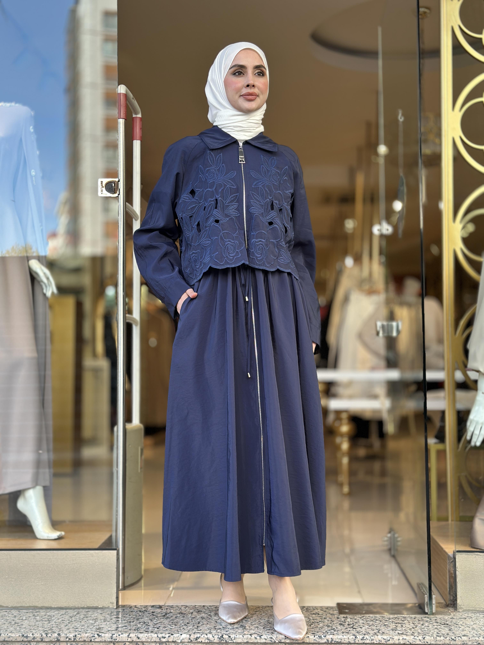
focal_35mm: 48
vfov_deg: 39.7
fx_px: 895
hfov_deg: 30.3
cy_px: 322
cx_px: 242
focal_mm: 6.86
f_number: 1.78
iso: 80
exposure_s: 1/171
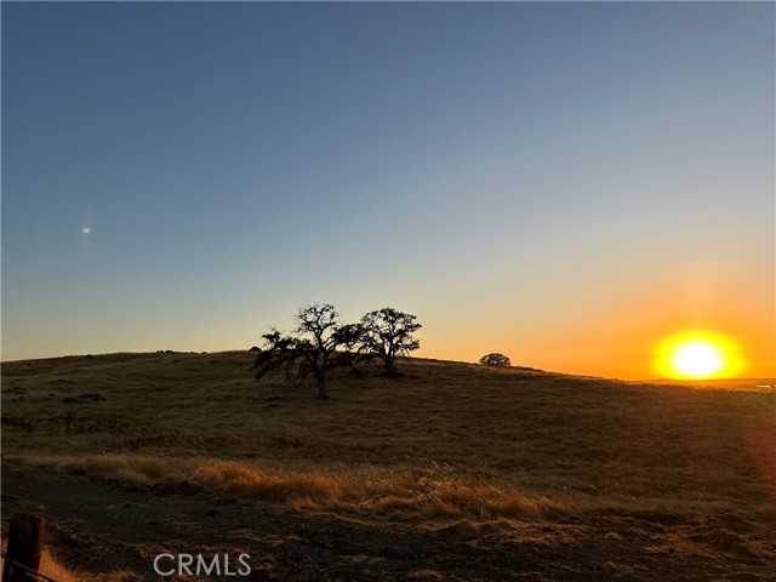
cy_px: 291
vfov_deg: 56.8
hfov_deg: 71.6
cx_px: 388
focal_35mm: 24
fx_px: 538
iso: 80
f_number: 1.78
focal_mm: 6.86
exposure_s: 1/2469
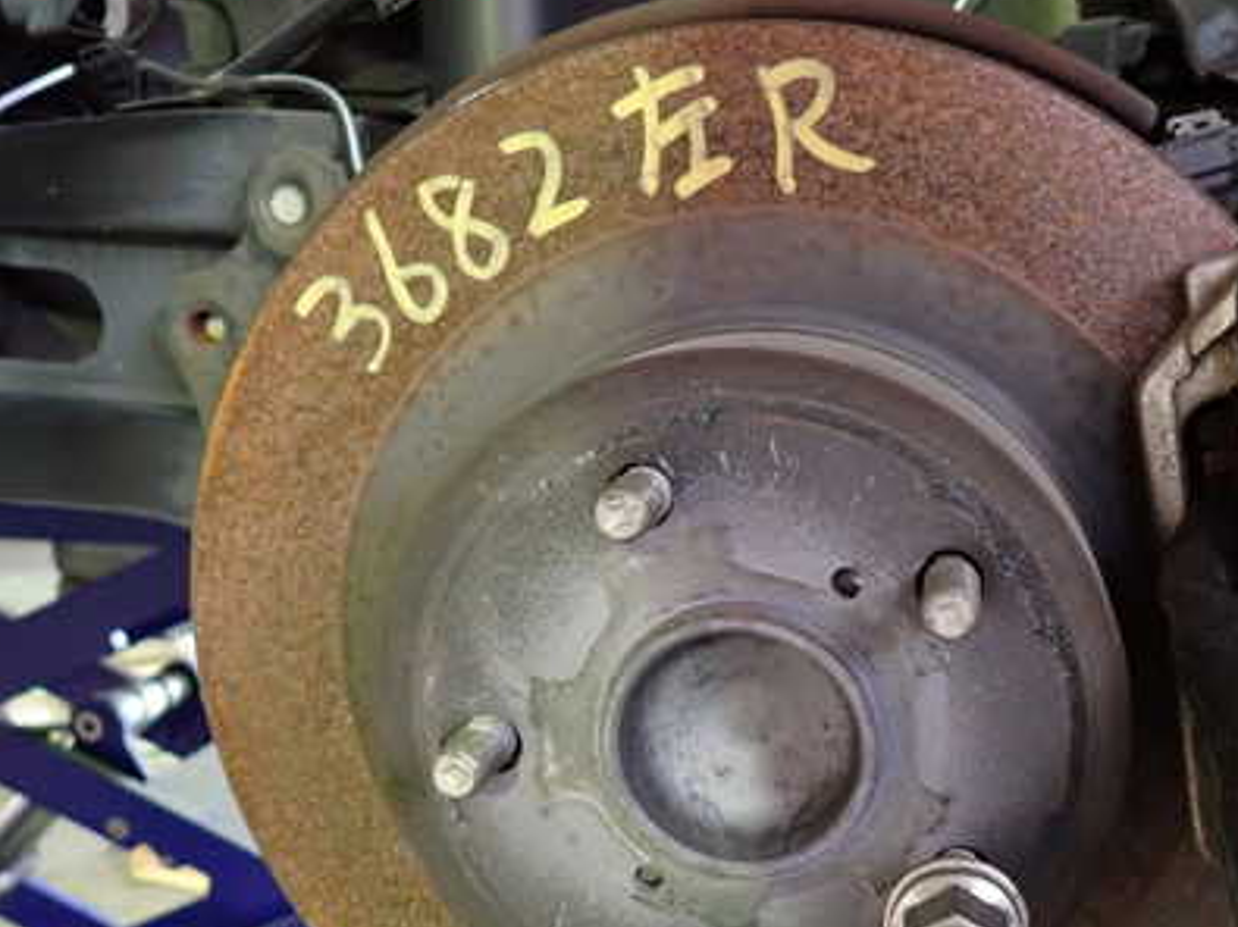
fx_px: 1359
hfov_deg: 48.1
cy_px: 629
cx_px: 837
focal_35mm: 38
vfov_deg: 37.2
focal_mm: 4.5
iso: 640
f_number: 2
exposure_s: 1/30
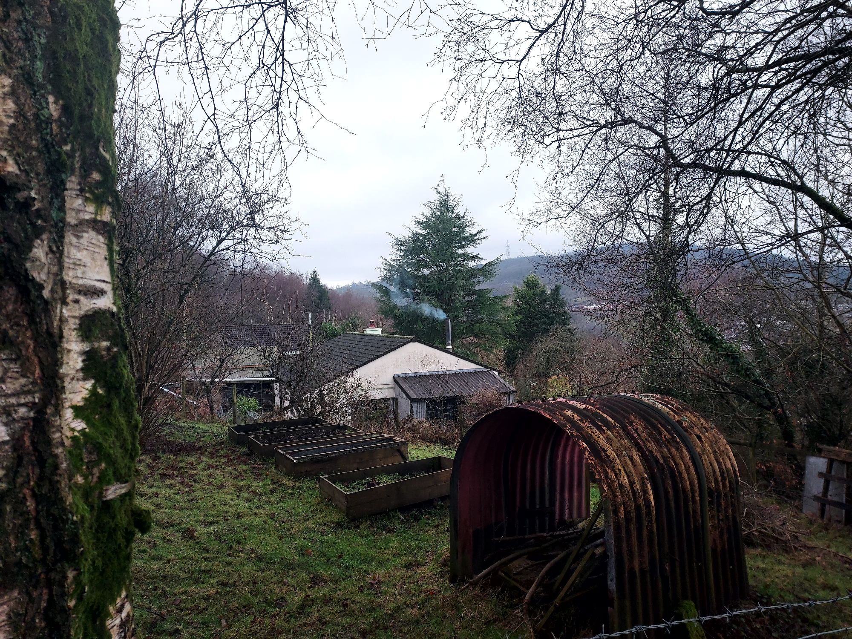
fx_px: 591
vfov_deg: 56.8
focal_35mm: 24
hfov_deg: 71.6
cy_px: 320
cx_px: 426
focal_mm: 4.6
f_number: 1.8
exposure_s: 1/120
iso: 50
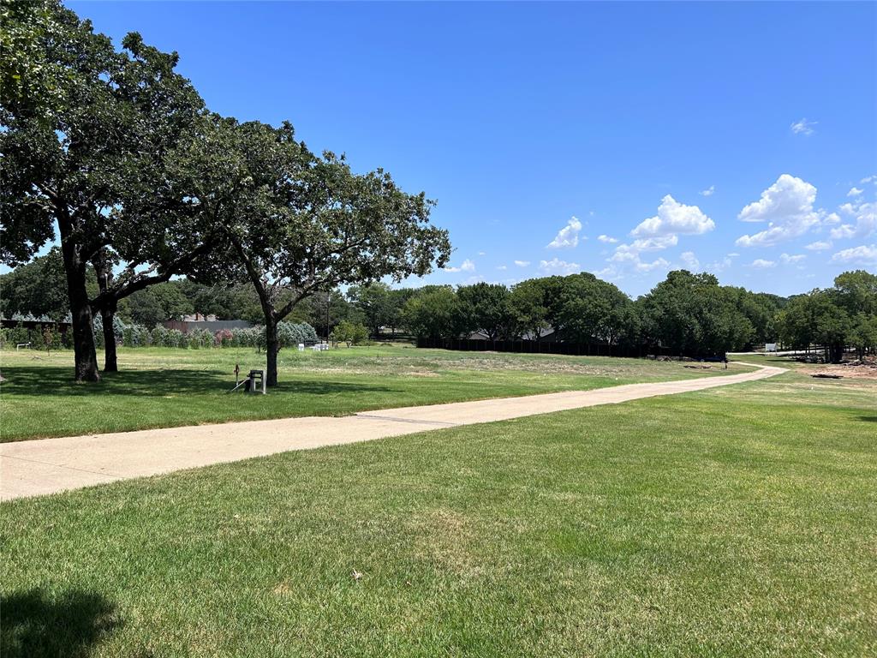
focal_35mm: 26
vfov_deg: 53.1
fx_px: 659
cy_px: 329
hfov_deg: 67.3
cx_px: 438
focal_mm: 5.7
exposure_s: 1/4274
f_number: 1.5
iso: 50
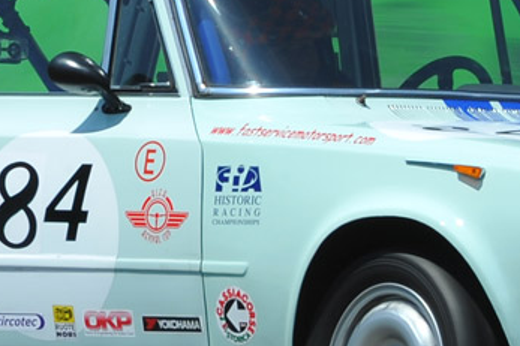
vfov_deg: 0.7
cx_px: 72
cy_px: 277
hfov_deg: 1.0
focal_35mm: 2080
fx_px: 30029
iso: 200
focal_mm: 400
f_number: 16
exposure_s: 1/125
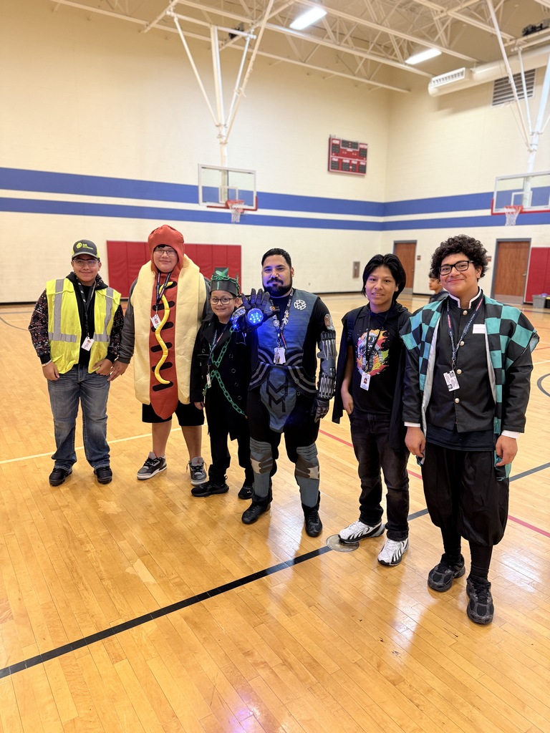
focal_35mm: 24
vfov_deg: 71.6
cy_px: 366
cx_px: 275
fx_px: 508
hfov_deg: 56.8
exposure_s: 1/60
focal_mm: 6.76
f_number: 1.78
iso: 200
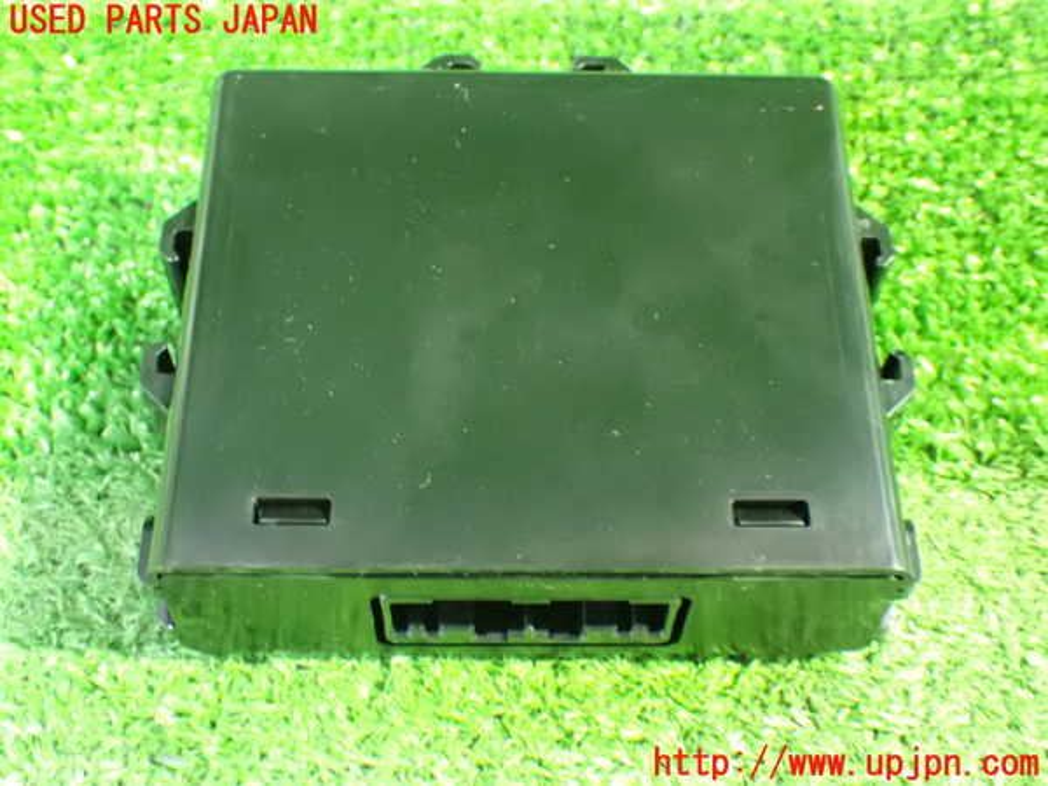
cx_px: 524
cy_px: 393
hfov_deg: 40.4
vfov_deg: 30.9
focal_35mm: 47
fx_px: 1423
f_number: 3.1
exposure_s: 1/8
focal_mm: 8.4
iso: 1600
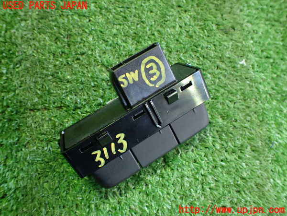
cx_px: 144
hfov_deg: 60.0
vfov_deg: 46.8
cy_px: 108
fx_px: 249
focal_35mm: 30
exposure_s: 1/50
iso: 800
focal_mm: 5.4
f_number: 2.3
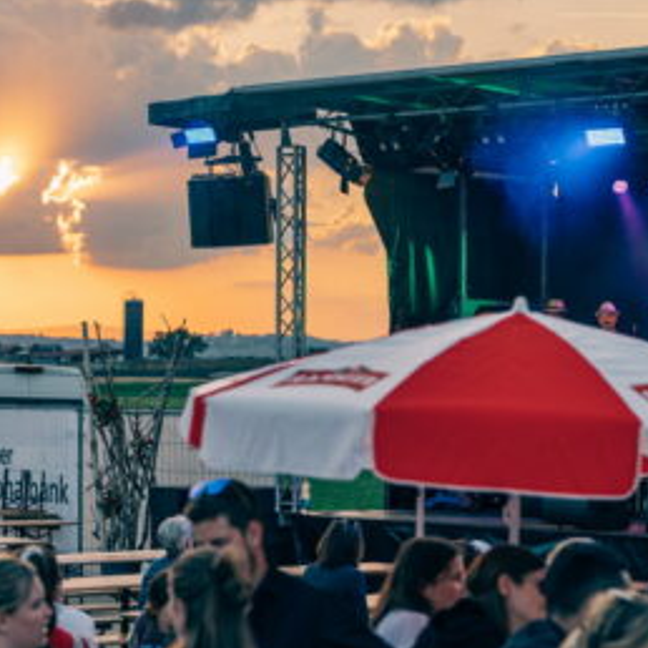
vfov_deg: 16.3
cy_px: 337
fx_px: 2266
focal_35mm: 107
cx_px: 407
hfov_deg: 16.3
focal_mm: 50
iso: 100
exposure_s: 1/500
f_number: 2.8
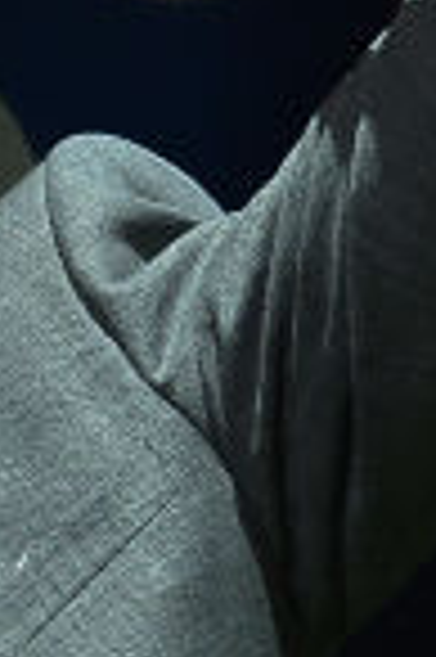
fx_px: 51166
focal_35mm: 2810
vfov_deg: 0.7
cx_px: -409
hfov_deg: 0.5
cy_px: -63
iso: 4000
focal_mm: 400
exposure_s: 1/1600
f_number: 2.8
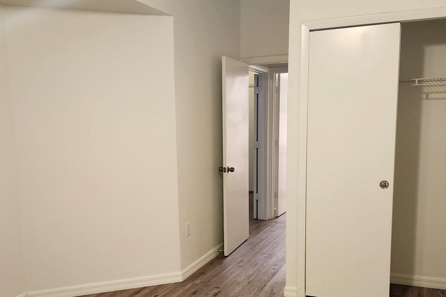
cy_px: 197
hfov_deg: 50.5
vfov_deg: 34.7
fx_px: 471
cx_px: 185
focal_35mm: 38
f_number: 1.8
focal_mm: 5.54
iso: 800
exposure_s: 1/120
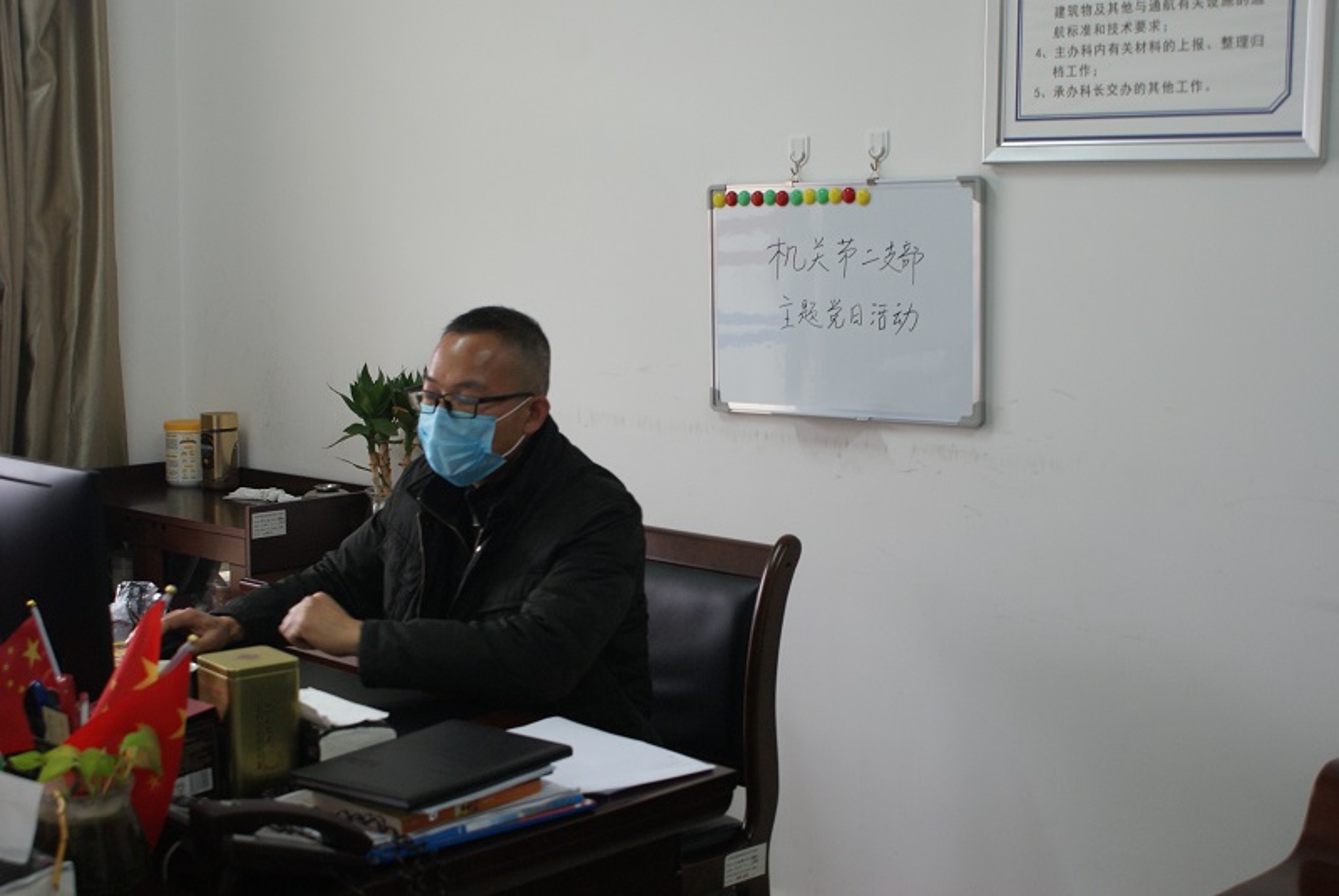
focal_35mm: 45
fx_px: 1675
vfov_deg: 29.9
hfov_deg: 43.6
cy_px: 448
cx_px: 670
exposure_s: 1/20
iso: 400
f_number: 5
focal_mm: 30
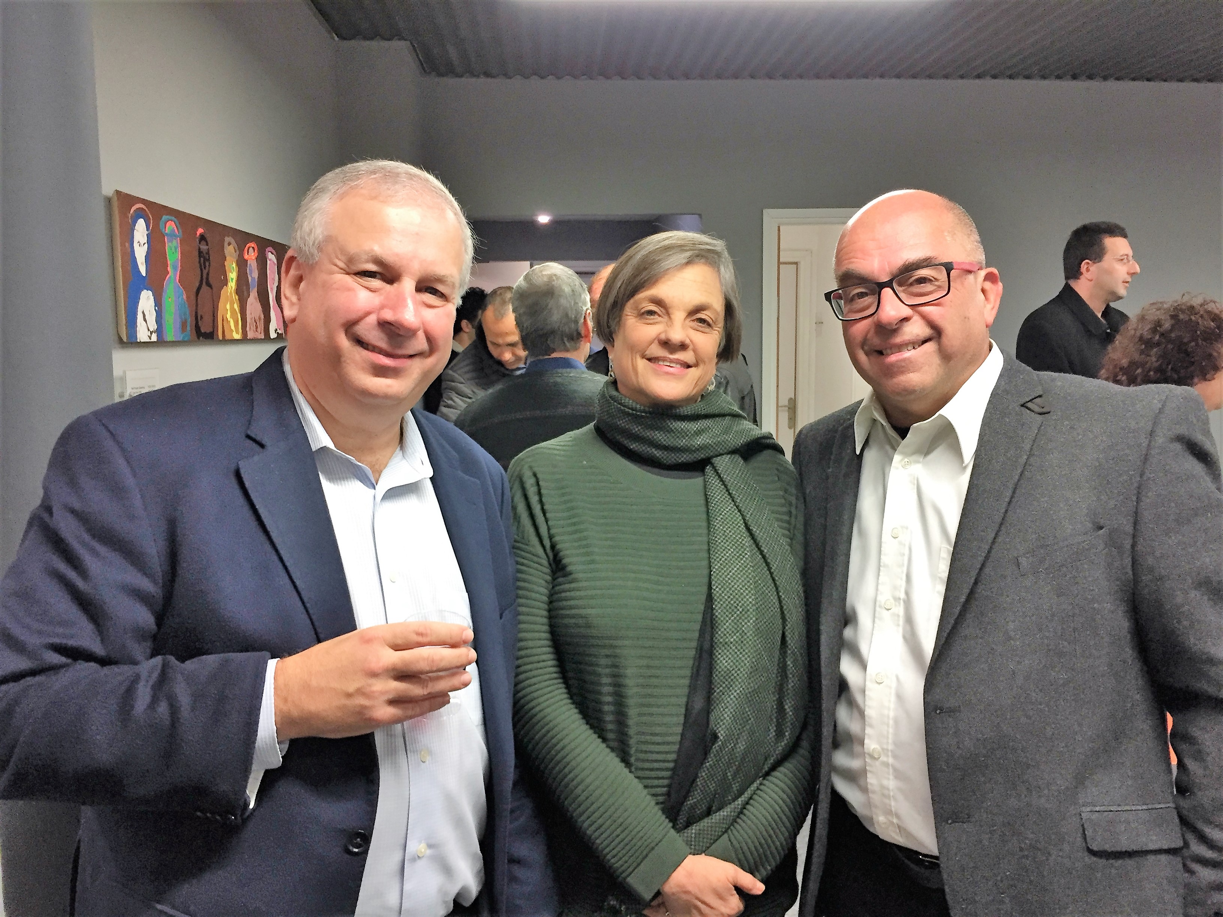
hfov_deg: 61.7
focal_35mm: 29
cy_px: 458
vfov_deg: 48.2
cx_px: 612
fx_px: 1025
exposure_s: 1/33
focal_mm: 4.15
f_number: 2.2
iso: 200
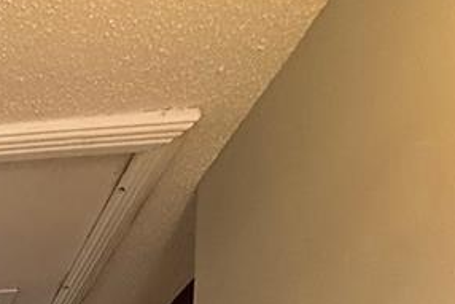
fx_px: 771
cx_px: -167
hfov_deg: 26.7
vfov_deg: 13.6
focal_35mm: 61
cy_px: 783
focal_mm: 2.22
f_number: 2.2
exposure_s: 1/60
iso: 400
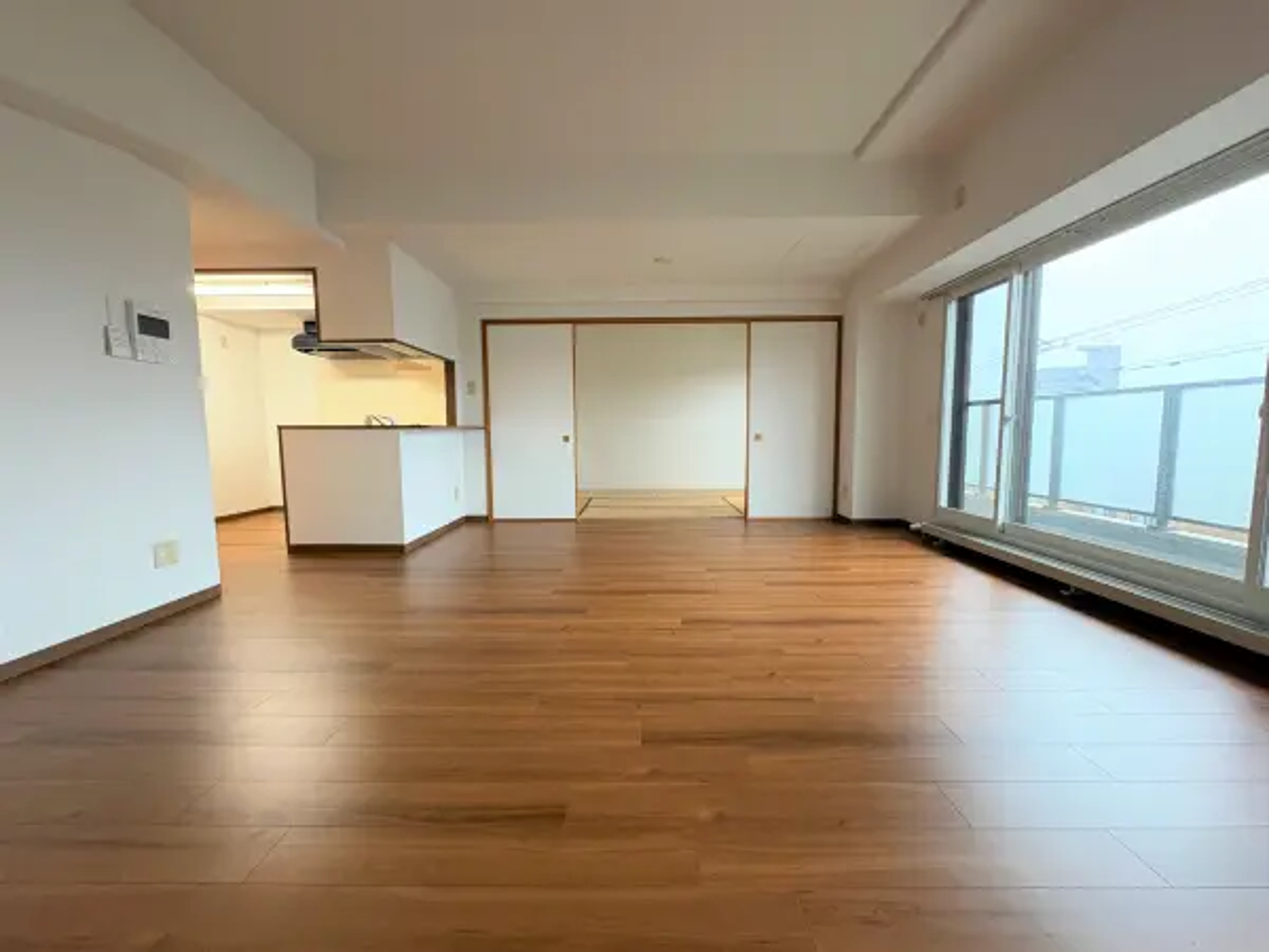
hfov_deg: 102.1
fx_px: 513
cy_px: 476
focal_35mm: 14
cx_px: 634
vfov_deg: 85.7
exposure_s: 1/50
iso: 400
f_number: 2.2
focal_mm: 2.22
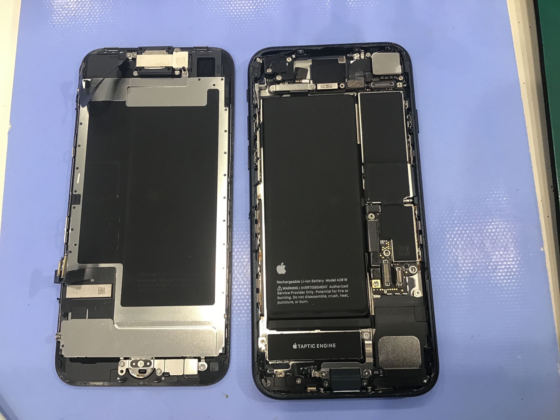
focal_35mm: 31
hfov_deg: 58.4
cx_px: 280
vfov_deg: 45.4
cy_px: 210
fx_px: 502
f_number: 2.4
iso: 64
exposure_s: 1/30
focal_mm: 3.3
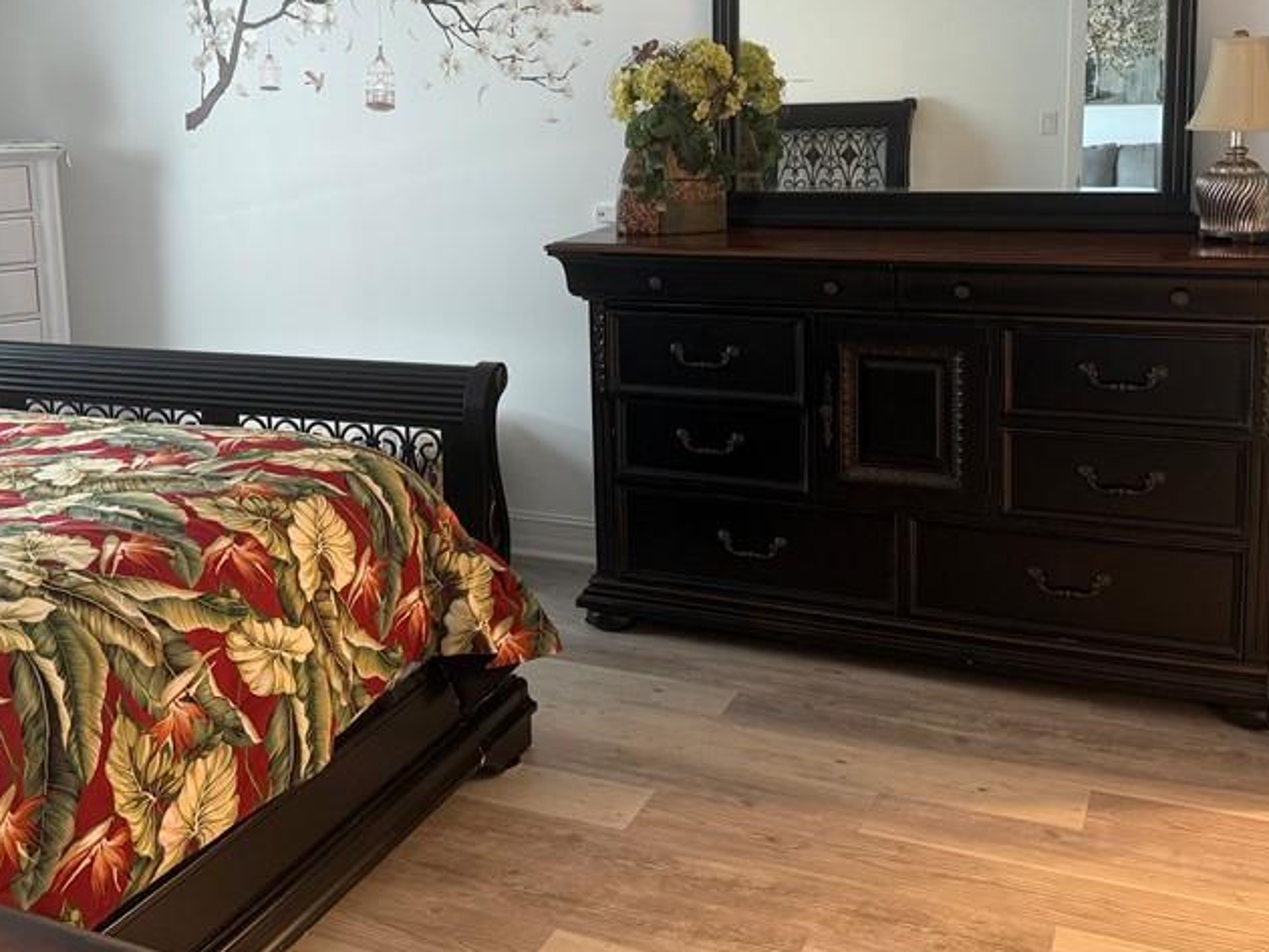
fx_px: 1430
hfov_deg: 47.7
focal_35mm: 39
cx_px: 540
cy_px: 280
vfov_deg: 36.3
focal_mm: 6.76
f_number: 1.78
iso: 250
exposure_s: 1/60
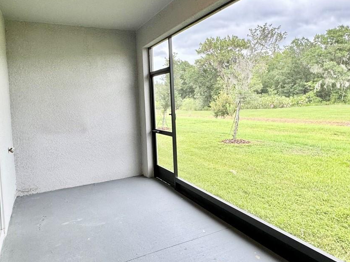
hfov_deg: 65.2
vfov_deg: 51.2
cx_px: 194
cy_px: 113
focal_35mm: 27
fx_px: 273
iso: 64
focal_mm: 2.22
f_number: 2.2
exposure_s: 1/120
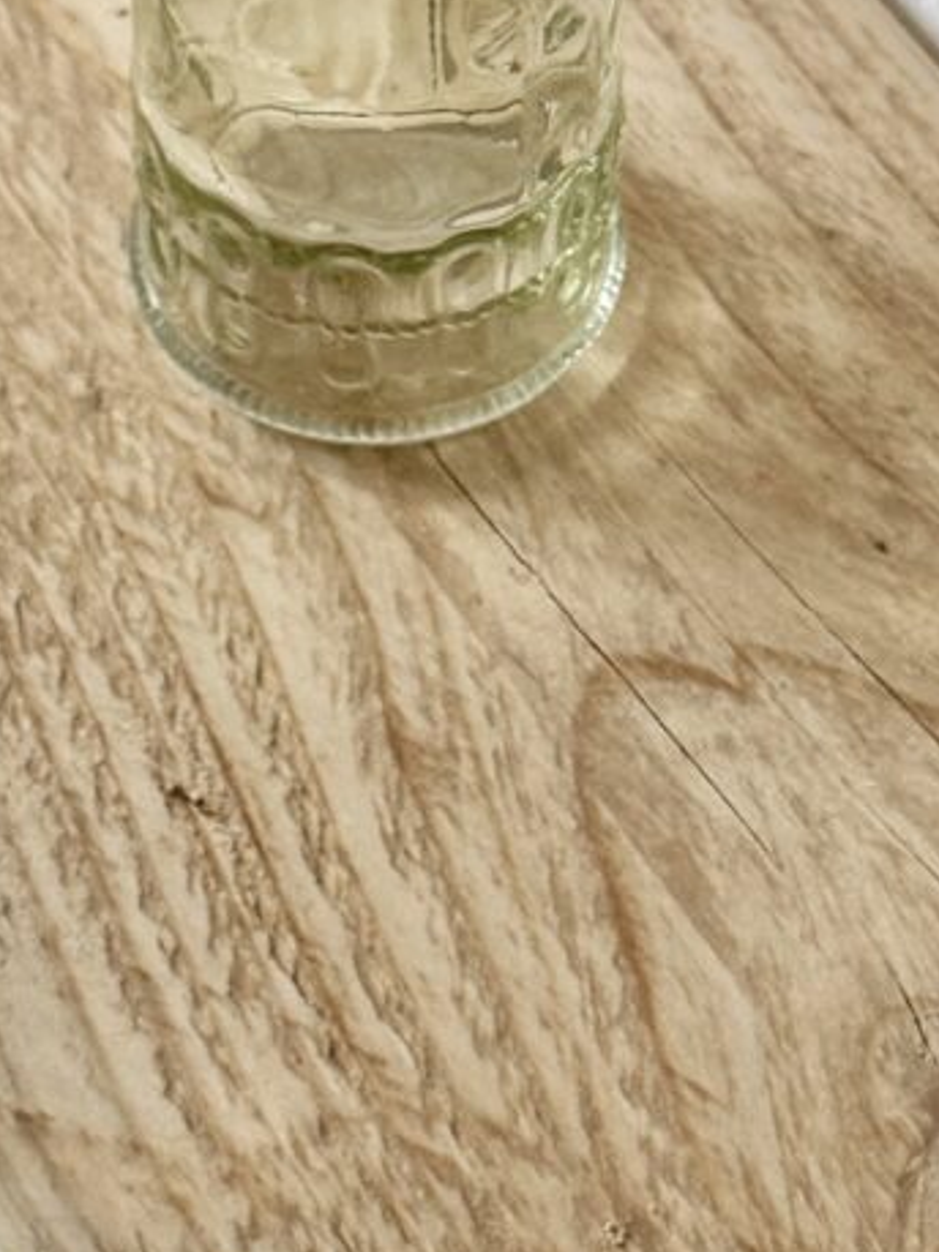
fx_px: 4849
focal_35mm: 134
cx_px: 513
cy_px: 284
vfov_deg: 14.7
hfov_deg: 11.1
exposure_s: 1/98
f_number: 1.78
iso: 200
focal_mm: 6.76
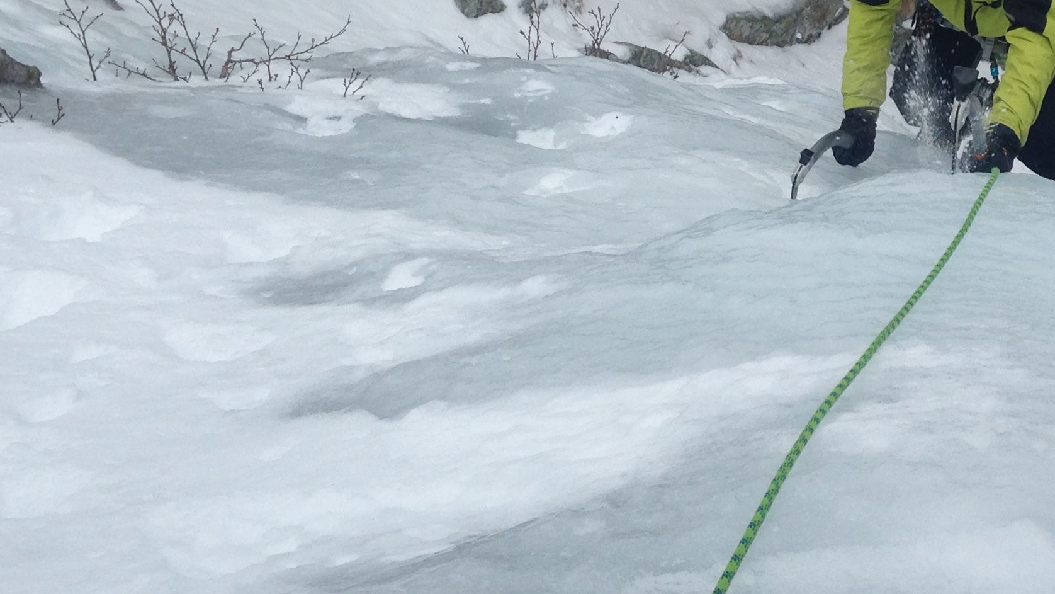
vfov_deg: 17.0
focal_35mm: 70
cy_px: 66
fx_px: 1958
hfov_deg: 29.2
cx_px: 907
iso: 50
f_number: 2.4
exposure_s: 1/1427
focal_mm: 4.12
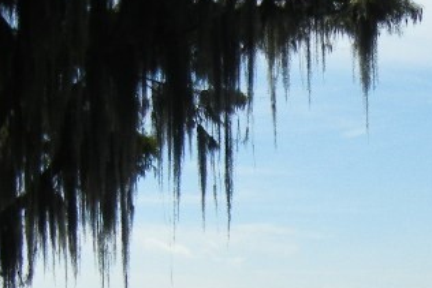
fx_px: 1212
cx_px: 492
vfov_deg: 12.7
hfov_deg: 19.3
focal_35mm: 101
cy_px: 461
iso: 160
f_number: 7
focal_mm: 5.4
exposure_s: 1/658
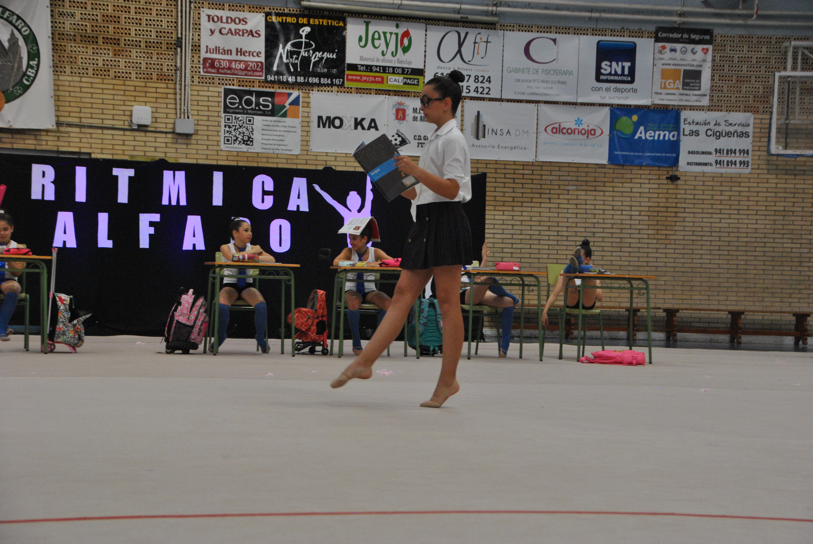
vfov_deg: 16.6
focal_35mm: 82
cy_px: 272
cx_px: 406
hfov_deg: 24.6
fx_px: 1865
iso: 800
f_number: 6.3
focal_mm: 55
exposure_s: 1/160
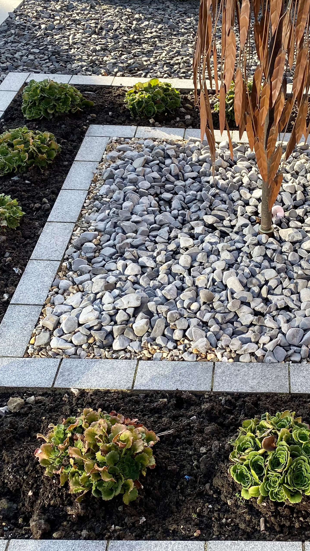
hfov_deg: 25.8
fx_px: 657
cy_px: 229
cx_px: 272
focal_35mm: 45
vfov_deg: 45.3
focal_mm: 4.25
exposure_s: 1/434
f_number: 1.8
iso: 32
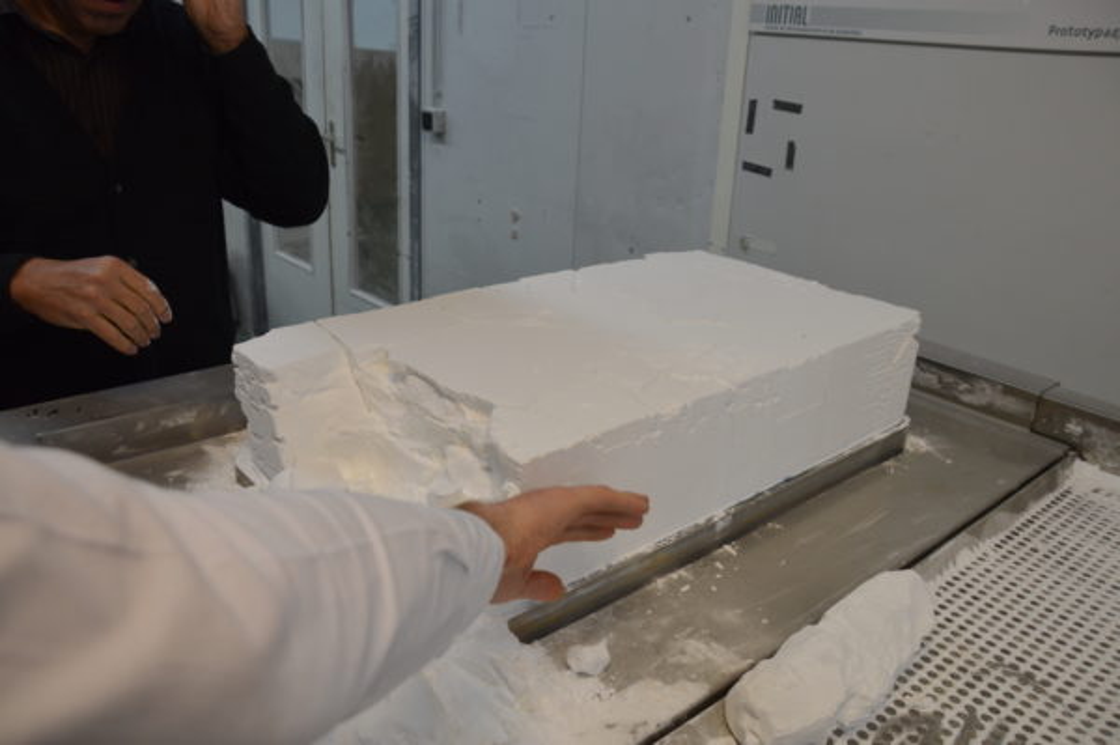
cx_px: 560
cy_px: 372
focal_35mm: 27
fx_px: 839
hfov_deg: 67.4
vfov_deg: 47.9
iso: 400
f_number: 5
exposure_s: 1/100
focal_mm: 18
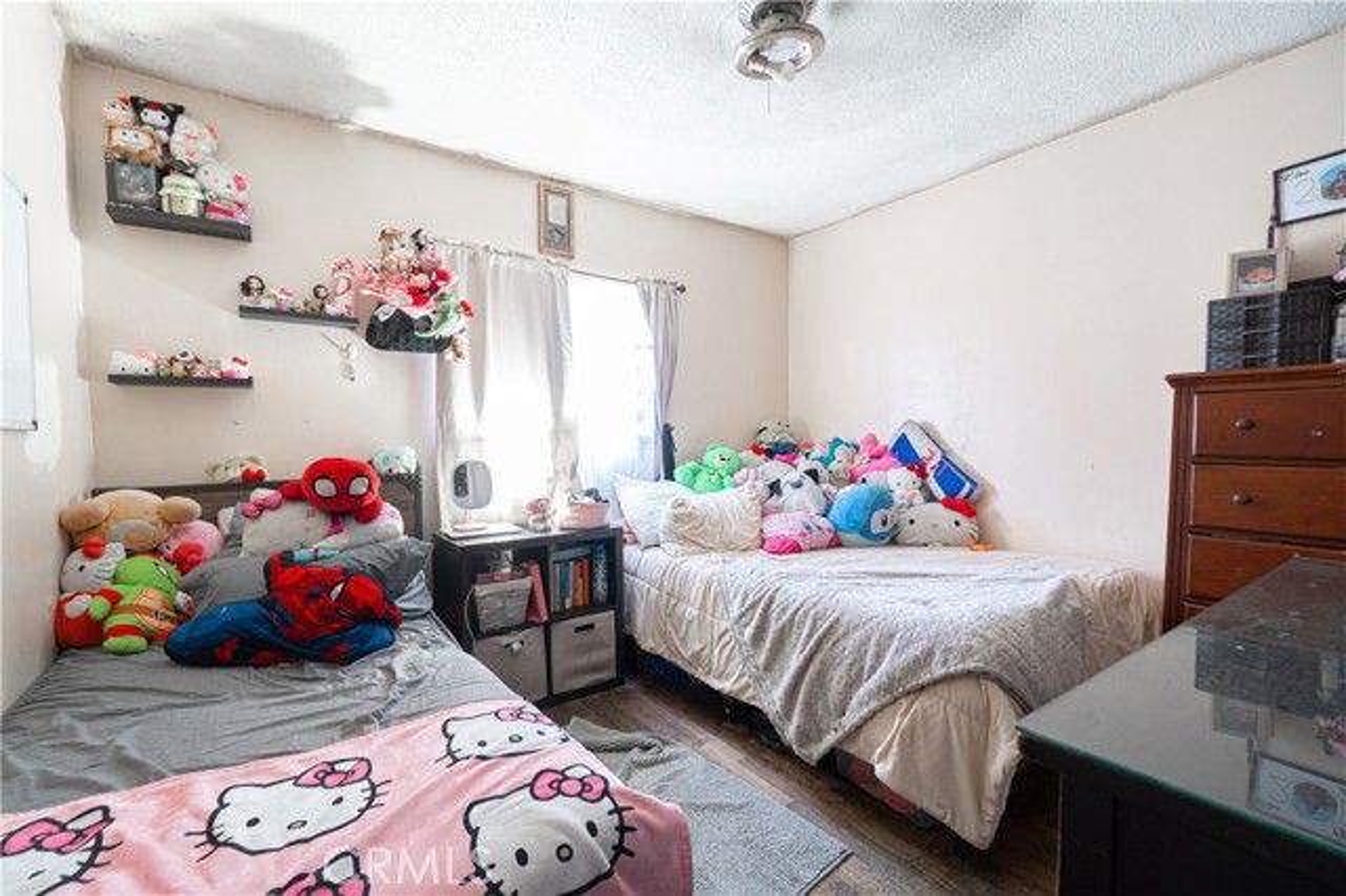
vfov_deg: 77.3
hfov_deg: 100.4
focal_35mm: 15
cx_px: 673
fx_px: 561
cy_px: 448
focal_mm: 10
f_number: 7.1
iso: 320
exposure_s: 1.3
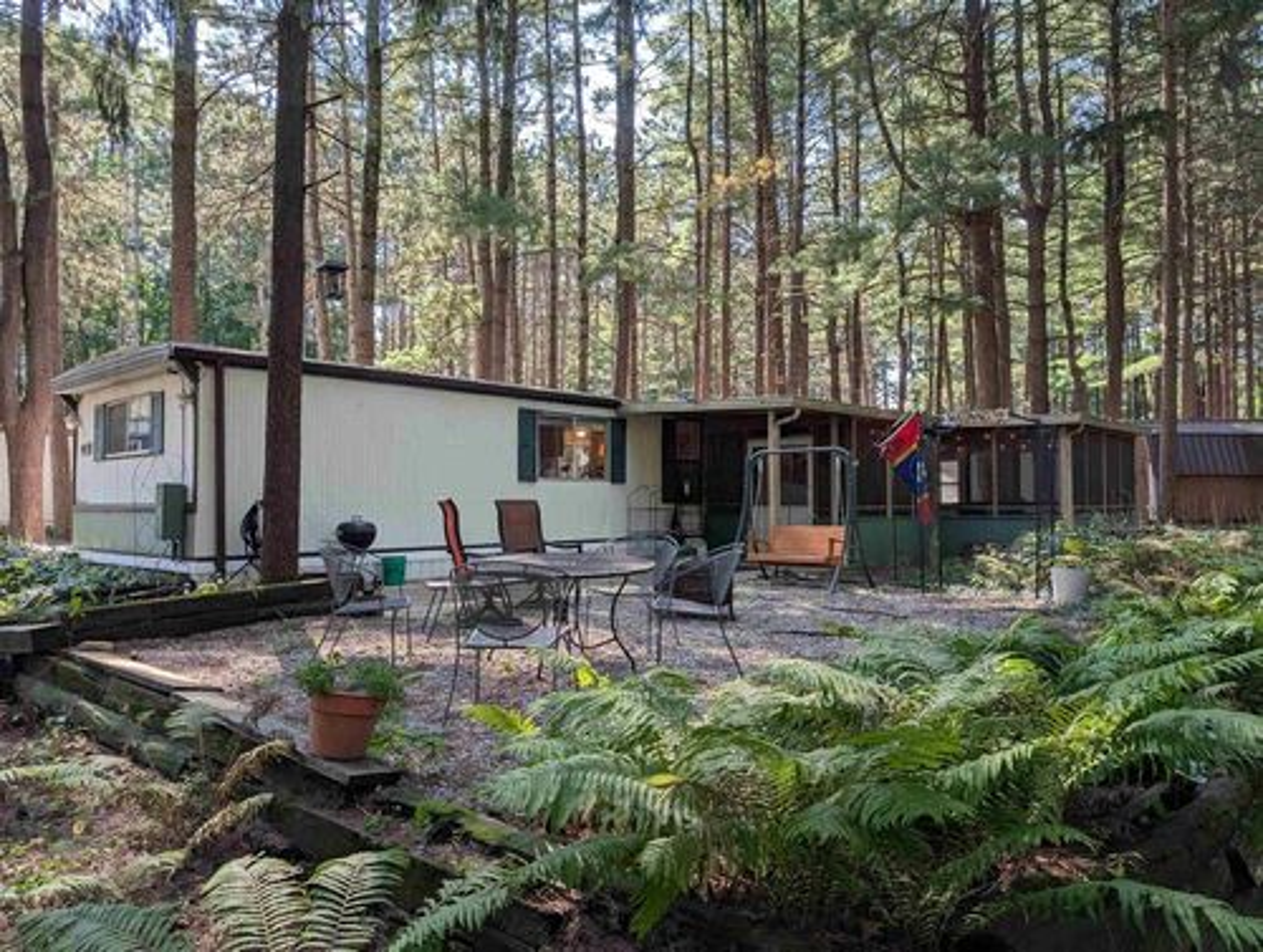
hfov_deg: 71.5
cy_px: 476
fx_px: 877
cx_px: 632
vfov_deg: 57.0
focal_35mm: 24
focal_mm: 6.9
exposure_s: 1/189
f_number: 1.68
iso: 23
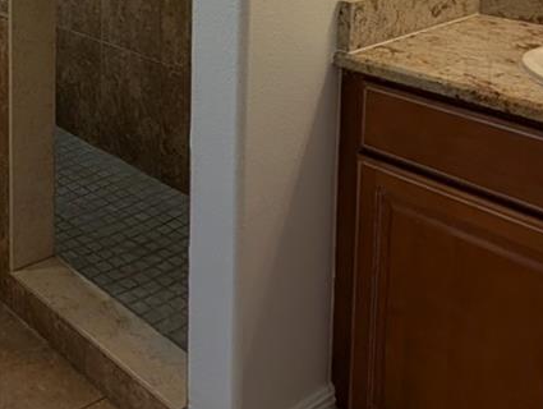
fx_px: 707
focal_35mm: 45
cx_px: -6
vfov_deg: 28.2
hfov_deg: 37.3
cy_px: -81
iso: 41
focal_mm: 2.02
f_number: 1.7
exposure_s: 1/164
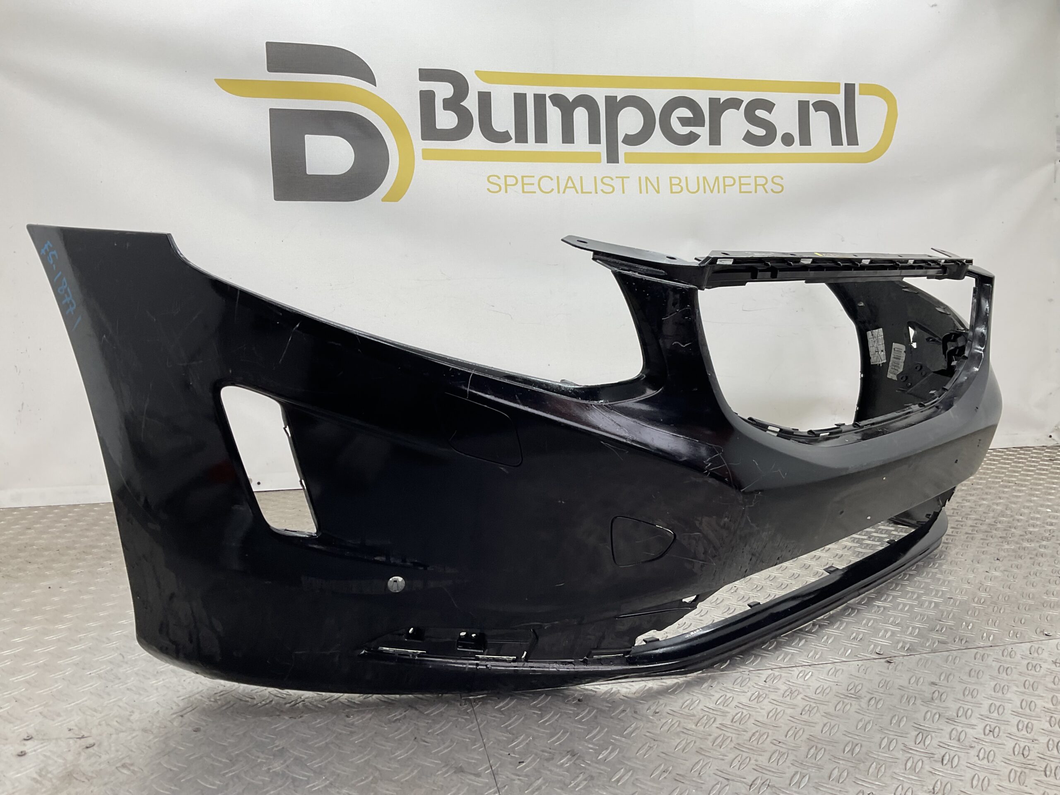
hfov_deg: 61.7
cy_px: 398
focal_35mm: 29
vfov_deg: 48.2
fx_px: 888
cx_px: 530
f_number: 1.8
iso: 20
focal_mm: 3
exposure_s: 1/100
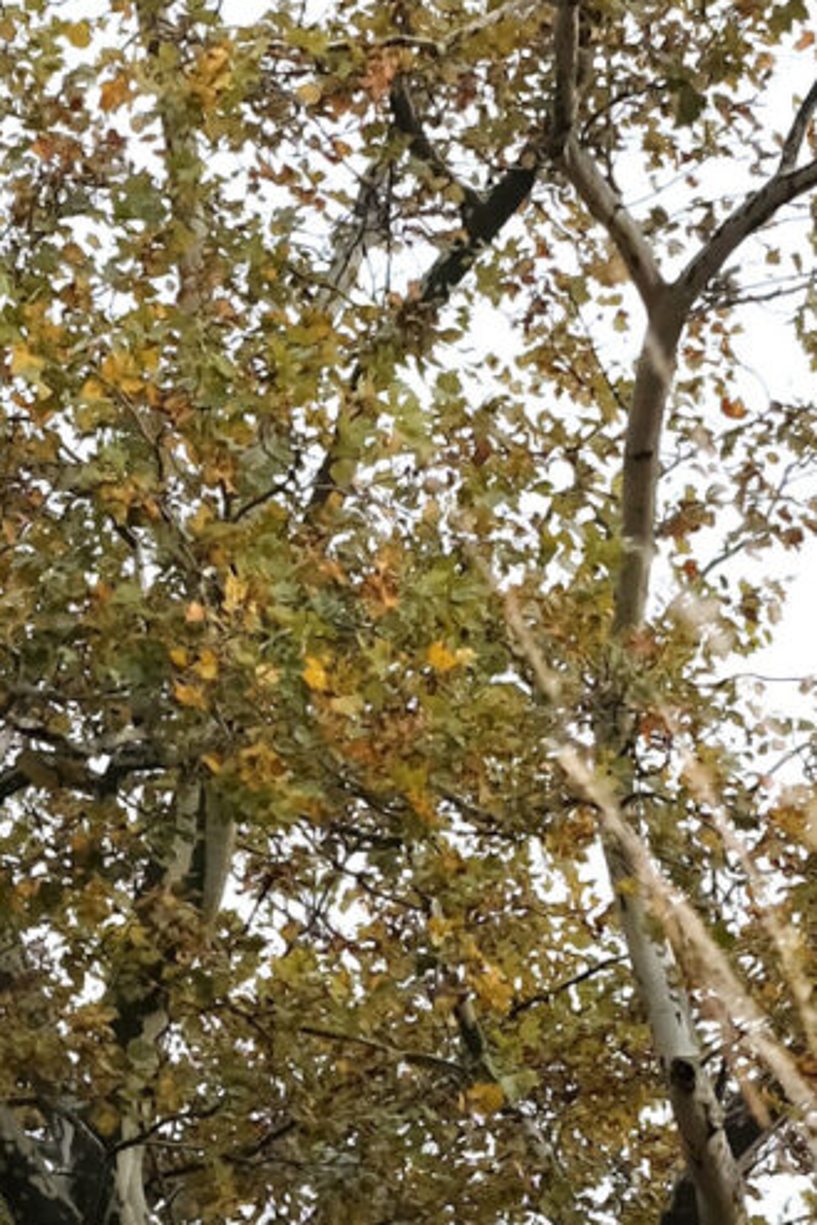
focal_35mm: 213
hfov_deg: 6.4
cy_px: 2472
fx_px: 7245
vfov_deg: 9.1
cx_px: -485
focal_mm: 27
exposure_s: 1/400
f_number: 5.6
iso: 400
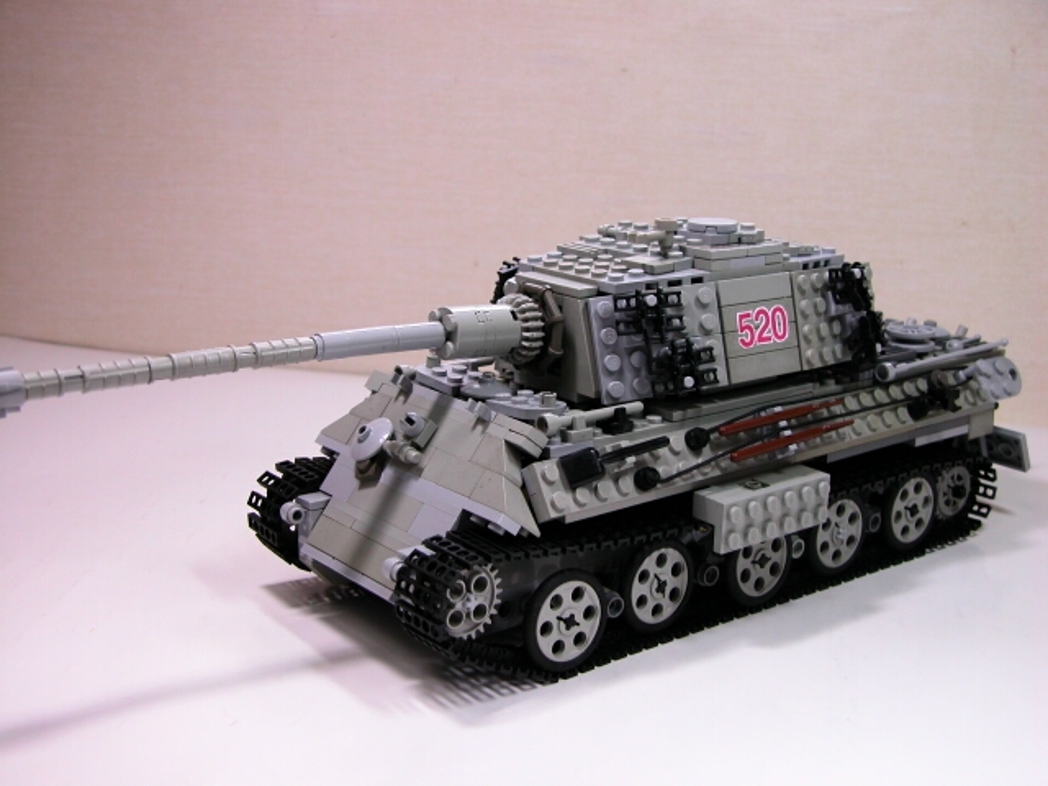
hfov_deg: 38.2
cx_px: 524
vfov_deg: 29.1
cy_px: 393
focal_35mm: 50
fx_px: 1514
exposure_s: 1/39.9
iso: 100
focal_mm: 12.7
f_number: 3
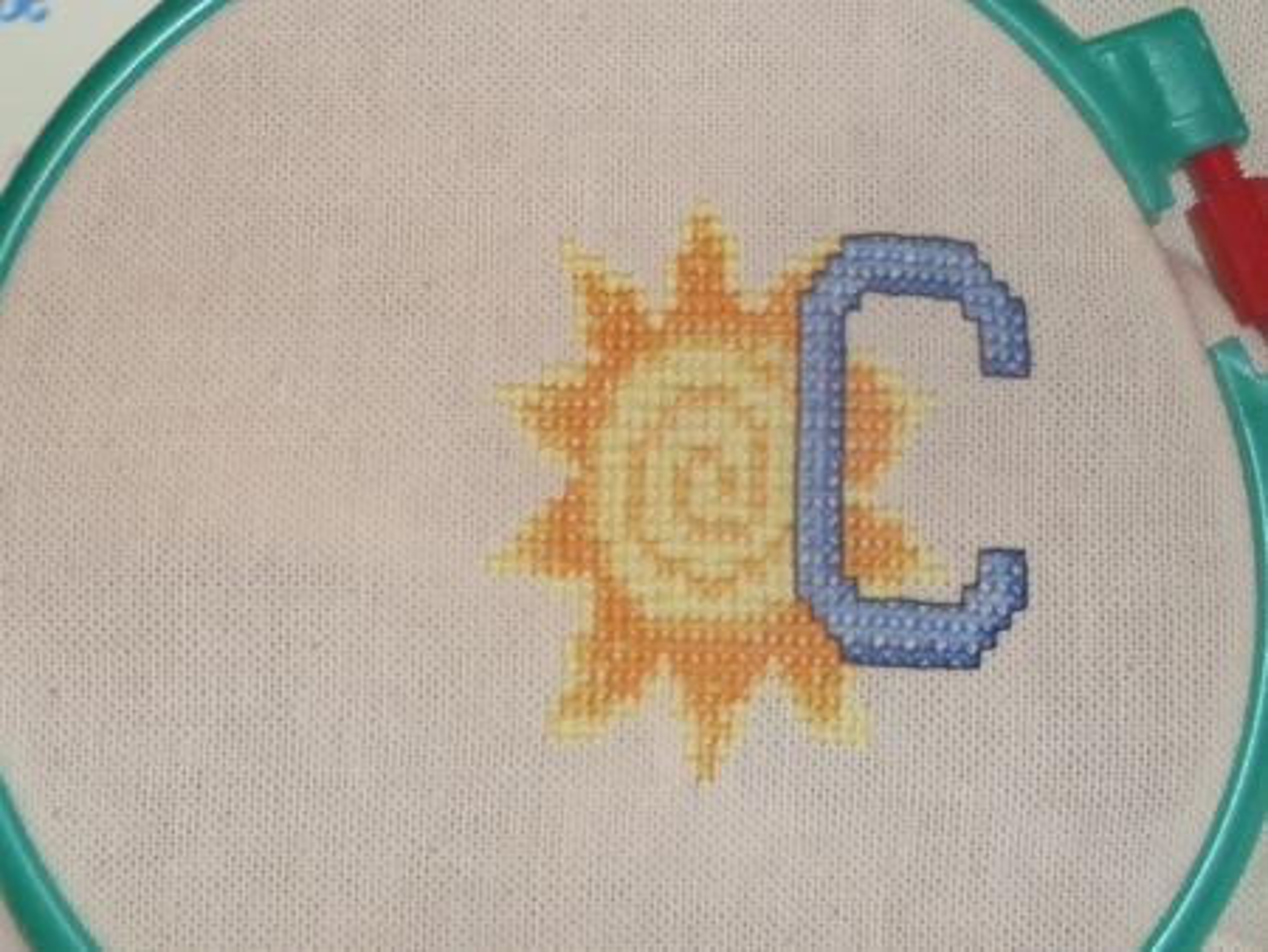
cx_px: 634
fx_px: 1319
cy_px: 476
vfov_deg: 39.7
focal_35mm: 36
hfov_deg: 51.3
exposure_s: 1/50
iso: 200
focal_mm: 6.3
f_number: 3.5
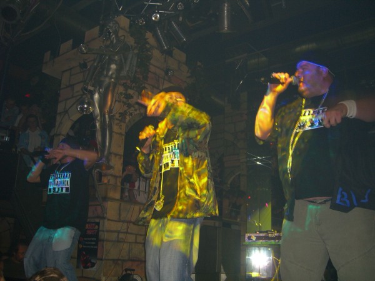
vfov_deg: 37.7
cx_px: 188
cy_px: 140
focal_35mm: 38
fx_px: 412
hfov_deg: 49.0
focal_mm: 7.9
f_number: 2.8
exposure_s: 1/60
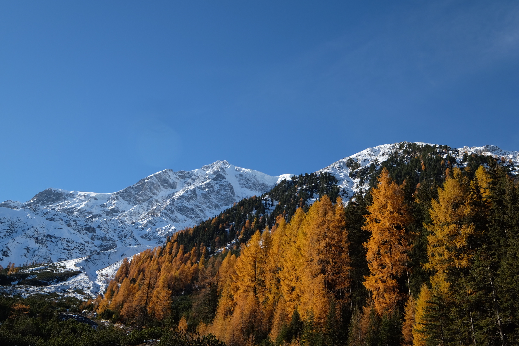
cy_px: 173
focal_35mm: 36
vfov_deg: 36.9
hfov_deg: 53.1
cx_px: 260
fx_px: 519
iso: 200
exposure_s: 1/250
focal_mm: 24
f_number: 9
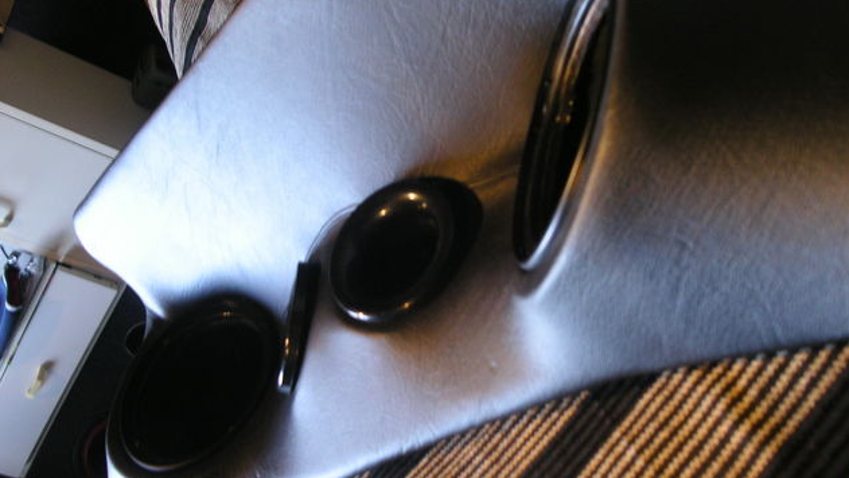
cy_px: 249
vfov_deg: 28.3
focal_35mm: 42
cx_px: 428
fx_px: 946
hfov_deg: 48.4
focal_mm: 7.8
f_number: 2.8
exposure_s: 1/8
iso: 200
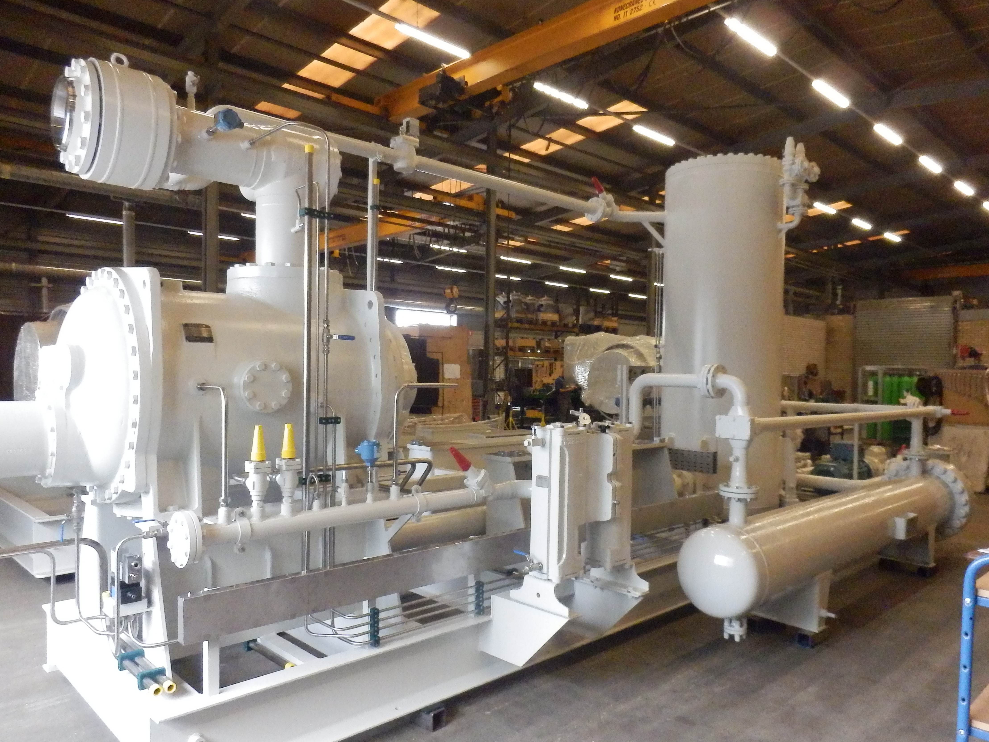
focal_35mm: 25
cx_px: 515
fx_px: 714
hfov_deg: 69.4
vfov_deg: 54.9
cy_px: 379
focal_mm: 4.2
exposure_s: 1/250
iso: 1600
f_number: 3
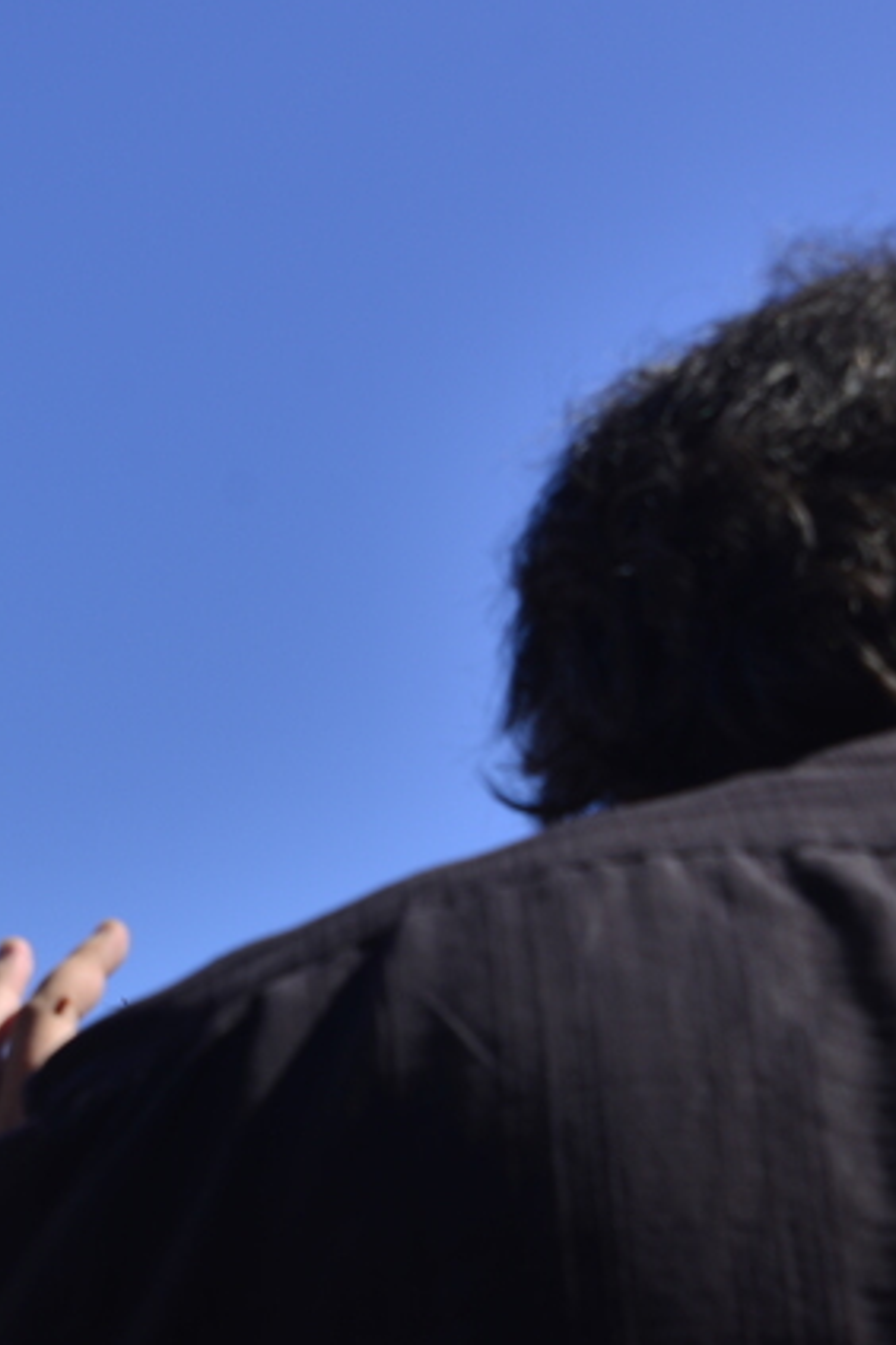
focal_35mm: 106
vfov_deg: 18.8
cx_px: -559
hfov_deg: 12.1
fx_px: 3957
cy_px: 1297
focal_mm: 35
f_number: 8
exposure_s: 1/200
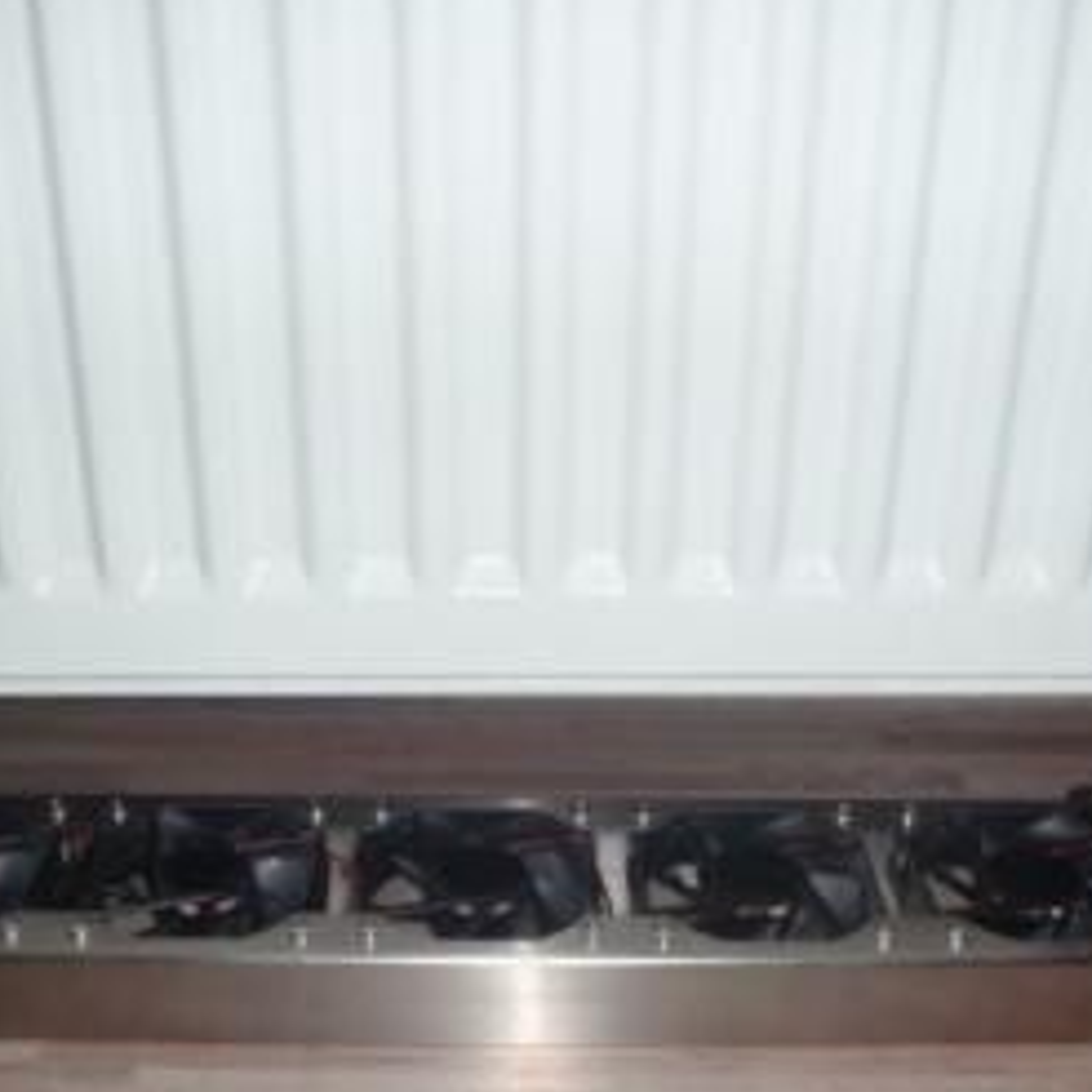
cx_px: 448
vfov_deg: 37.2
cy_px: 719
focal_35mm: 45
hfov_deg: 37.4
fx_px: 1606
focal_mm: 5
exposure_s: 1/30
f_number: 3.5
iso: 100
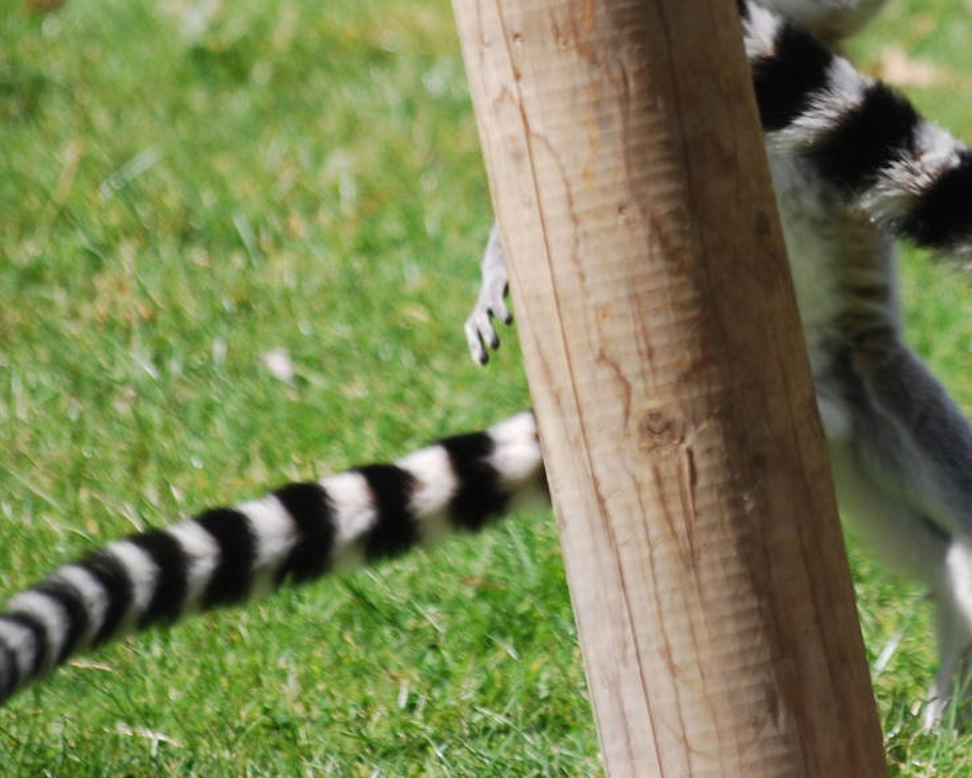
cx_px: 912
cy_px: 85
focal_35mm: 603
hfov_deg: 3.2
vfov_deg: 2.6
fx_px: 17345
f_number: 5
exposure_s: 1/1000
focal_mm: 195
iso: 200
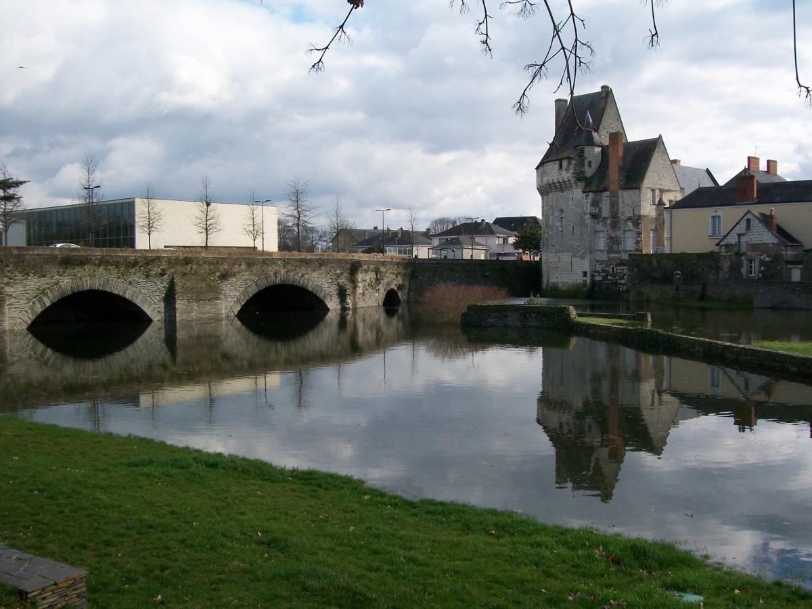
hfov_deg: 51.4
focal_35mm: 36
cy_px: 304
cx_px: 406
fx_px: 844
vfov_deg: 39.7
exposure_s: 1/320
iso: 80
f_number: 4.8
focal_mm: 6
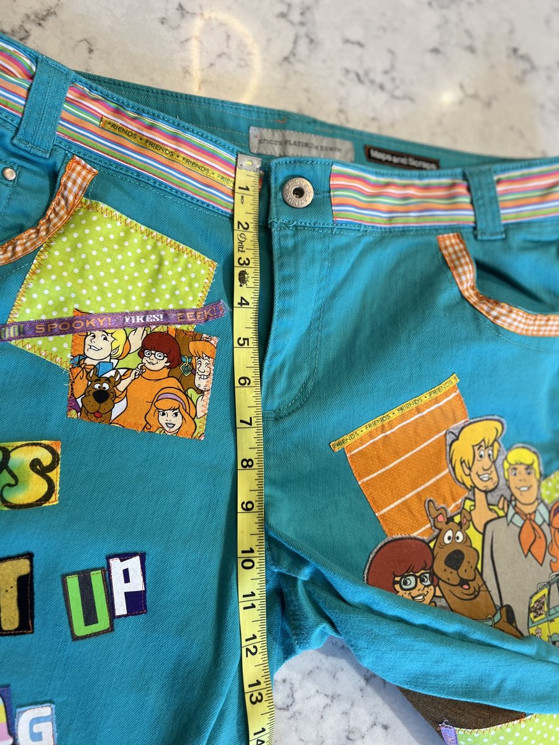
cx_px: 280
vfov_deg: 67.3
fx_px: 560
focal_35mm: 26
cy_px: 372
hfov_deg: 53.1
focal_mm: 5.7
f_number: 1.5
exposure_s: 1/120
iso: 80
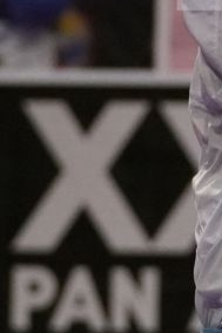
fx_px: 8344
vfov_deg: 2.3
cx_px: 287
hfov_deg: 1.5
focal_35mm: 901
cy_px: 319
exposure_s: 1/800
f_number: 2.8
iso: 6400
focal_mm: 142
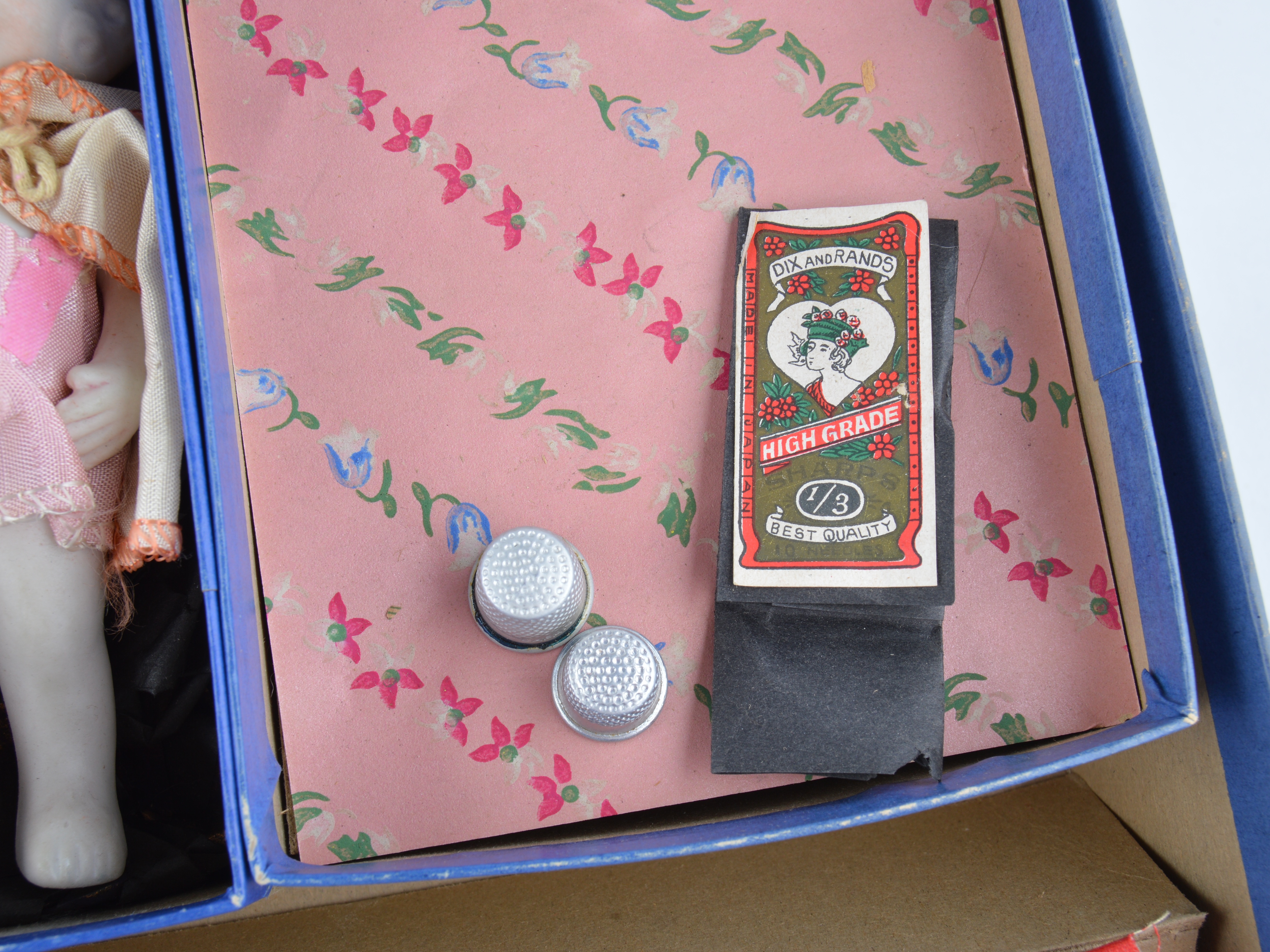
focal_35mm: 46
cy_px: 471
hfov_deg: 41.2
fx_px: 1688
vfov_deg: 31.5
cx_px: 649
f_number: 10
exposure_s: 1/25
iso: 100
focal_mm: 28
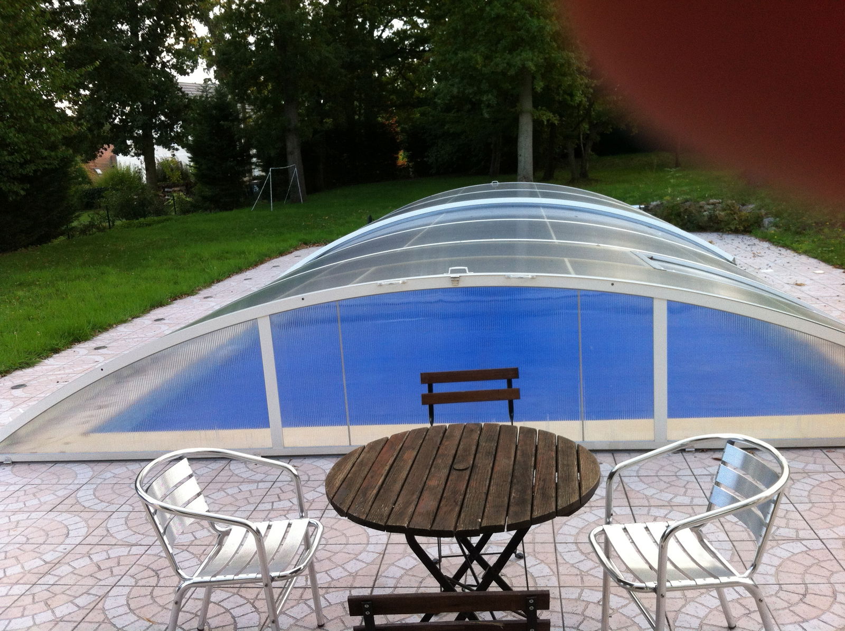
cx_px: 422
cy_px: 316
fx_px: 853
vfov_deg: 40.6
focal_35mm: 35
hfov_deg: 52.7
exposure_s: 1/120
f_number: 2.8
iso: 125
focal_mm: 3.85
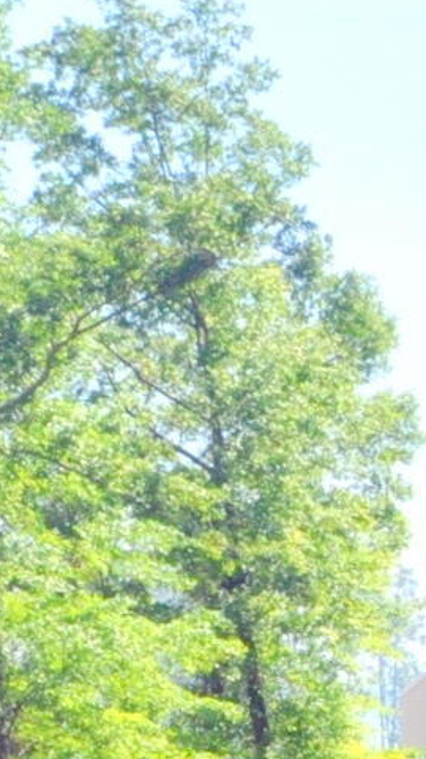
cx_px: 1496
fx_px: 3379
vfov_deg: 12.6
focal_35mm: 168
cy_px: 825
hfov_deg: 6.3
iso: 800
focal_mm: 24
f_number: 16
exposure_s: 1/200
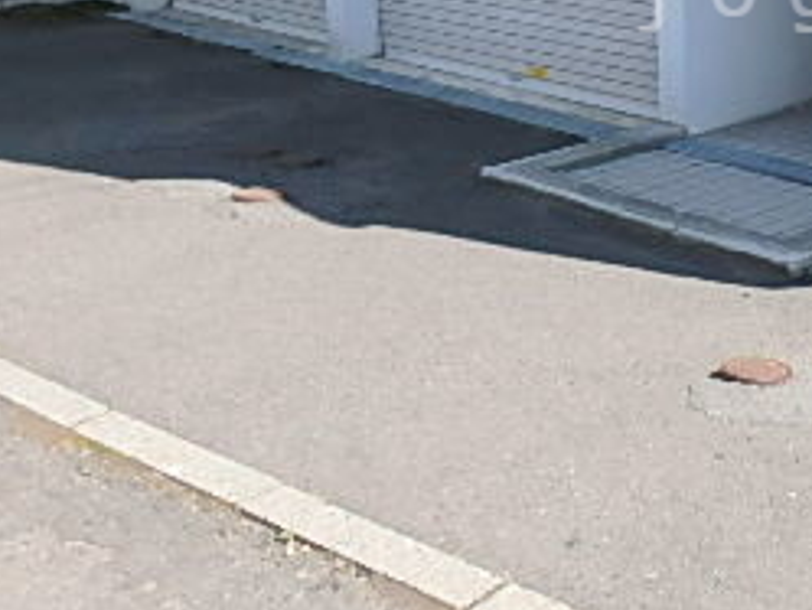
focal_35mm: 54
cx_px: 861
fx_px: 1267
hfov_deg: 32.0
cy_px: -7
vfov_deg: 25.6
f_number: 3.5
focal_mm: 3.7
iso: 125
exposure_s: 1/500
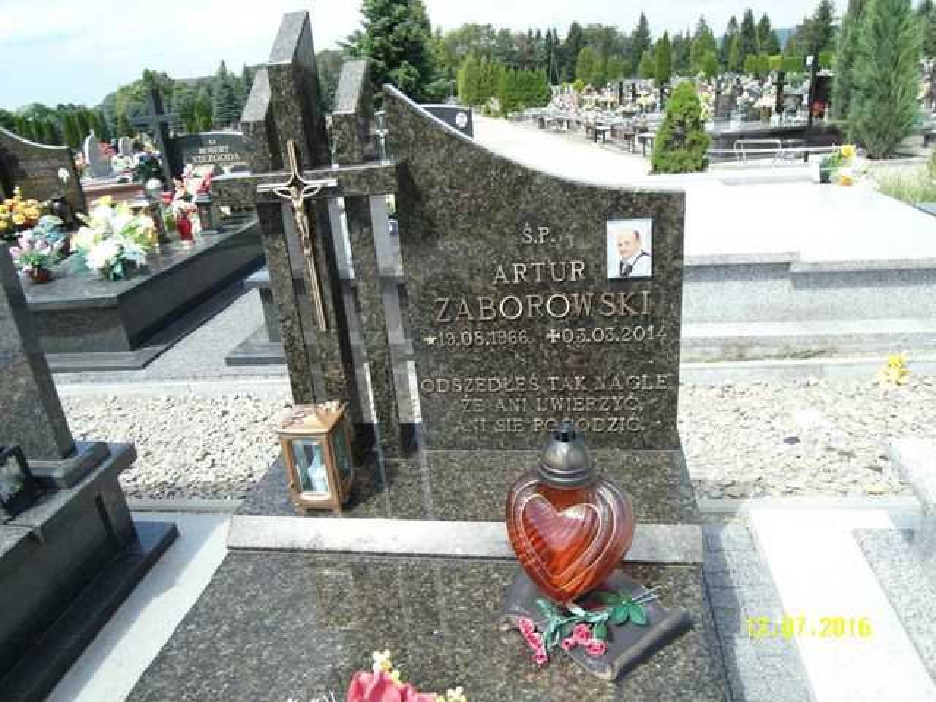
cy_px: 351
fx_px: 649
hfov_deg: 71.6
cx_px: 468
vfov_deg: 56.8
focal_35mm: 24
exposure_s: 1/1500
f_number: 2.1
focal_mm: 5.2
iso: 80
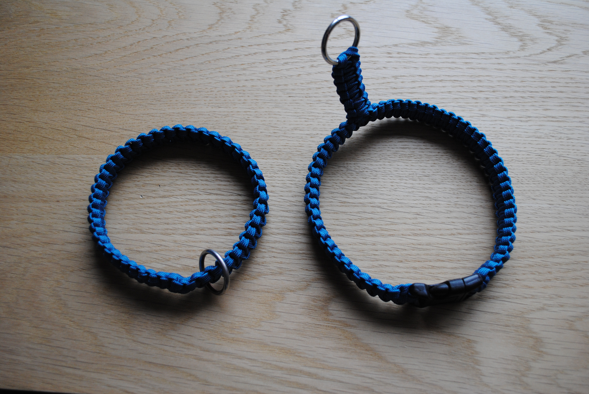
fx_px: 590
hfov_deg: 53.1
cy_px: 197
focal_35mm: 36
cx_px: 294
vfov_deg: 37.0
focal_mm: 24
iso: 400
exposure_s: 1/60
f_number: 4
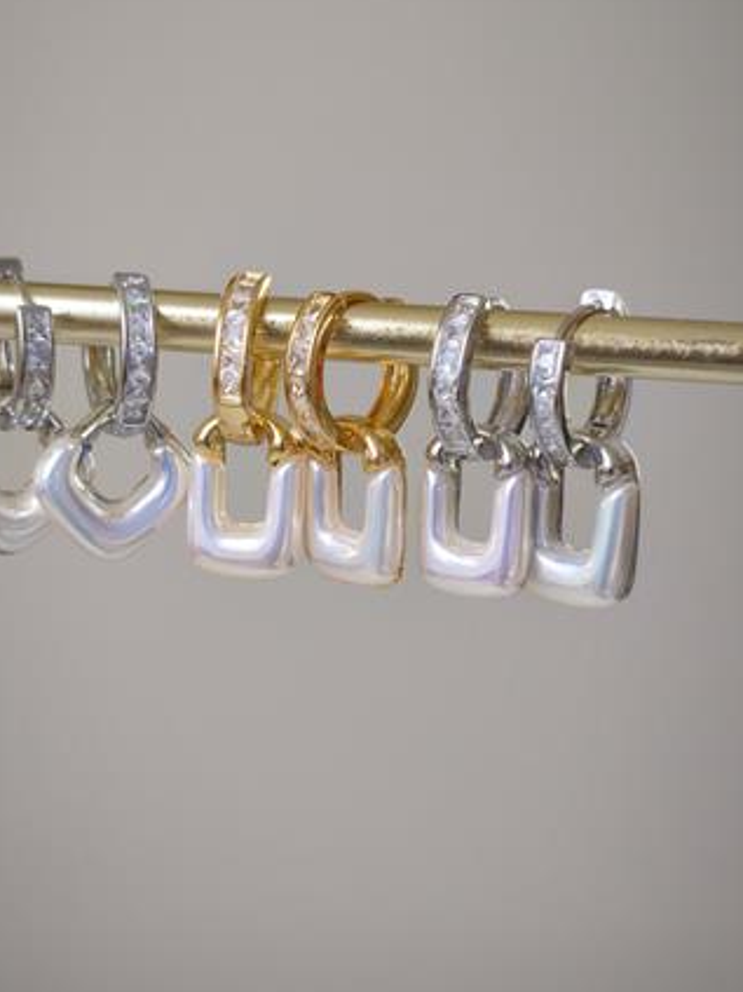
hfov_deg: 25.2
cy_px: 496
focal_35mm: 58
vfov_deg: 33.2
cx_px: 333
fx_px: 1661
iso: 100
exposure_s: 1/100
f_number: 1.6
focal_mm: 6.57
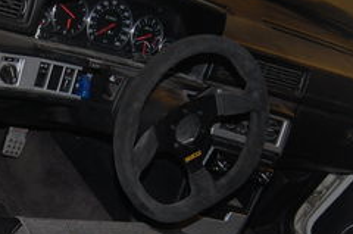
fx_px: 783
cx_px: 15
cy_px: 190
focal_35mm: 80
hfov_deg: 24.4
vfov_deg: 16.8
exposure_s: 1/60
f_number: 3.8
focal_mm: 20
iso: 400
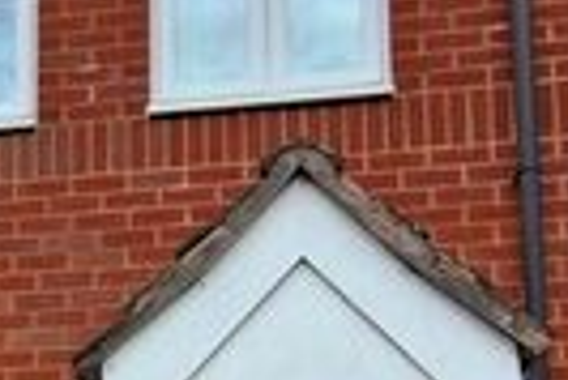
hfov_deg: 27.7
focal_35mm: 71
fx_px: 1121
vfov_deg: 18.0
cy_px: 489
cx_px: 98
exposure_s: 1/1000
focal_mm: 1.74
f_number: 2.2
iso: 50
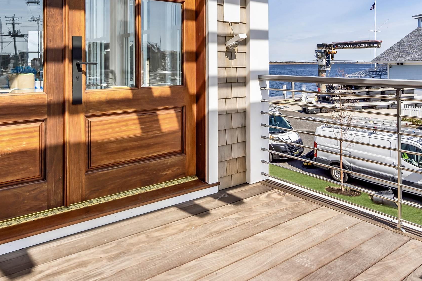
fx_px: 340
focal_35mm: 29
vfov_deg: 43.3
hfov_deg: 63.3
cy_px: 66
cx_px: 177
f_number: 8
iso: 200
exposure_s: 1/640
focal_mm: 16
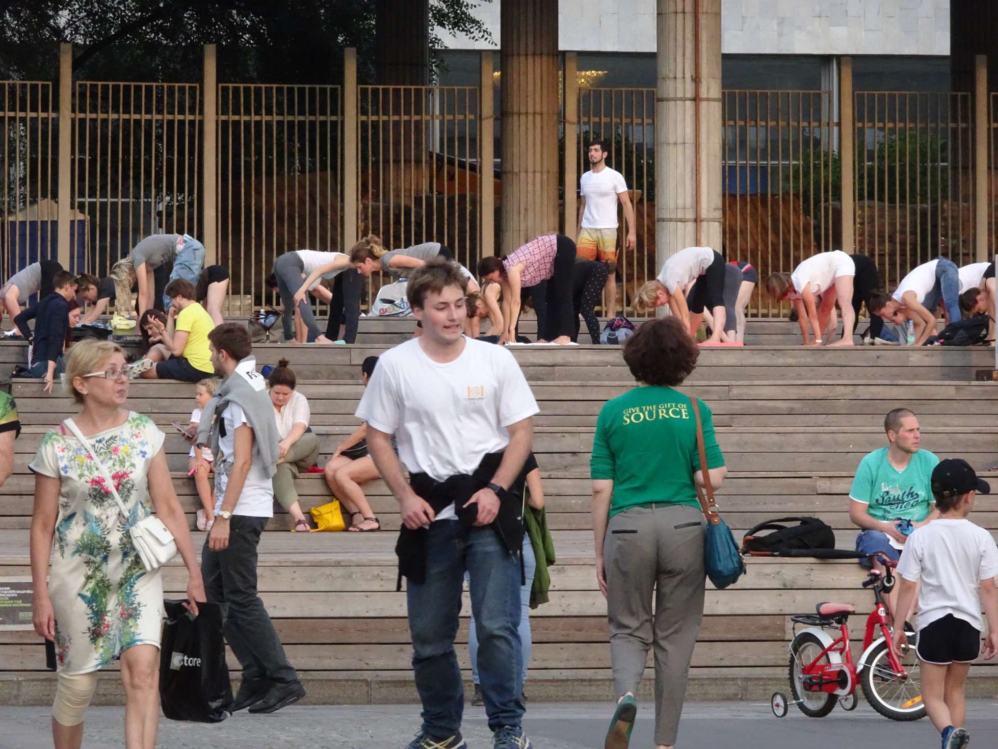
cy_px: 374
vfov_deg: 7.2
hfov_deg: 9.6
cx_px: 499
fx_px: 5940
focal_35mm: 206
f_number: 6.3
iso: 800
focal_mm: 35.17
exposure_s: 1/250
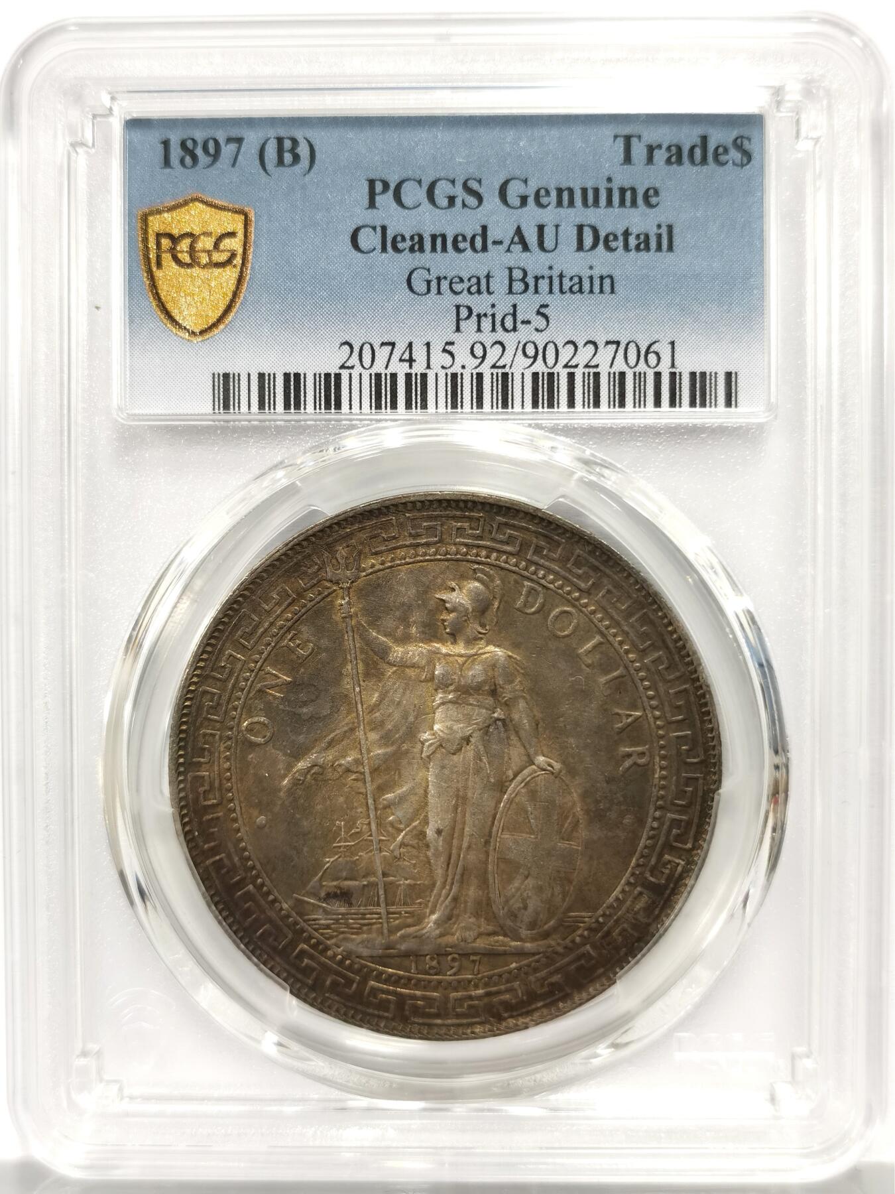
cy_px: 597
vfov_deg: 35.5
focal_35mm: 54
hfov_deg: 27.0
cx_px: 448
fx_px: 1862
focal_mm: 5.56
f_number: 16
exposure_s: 1/100
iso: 200
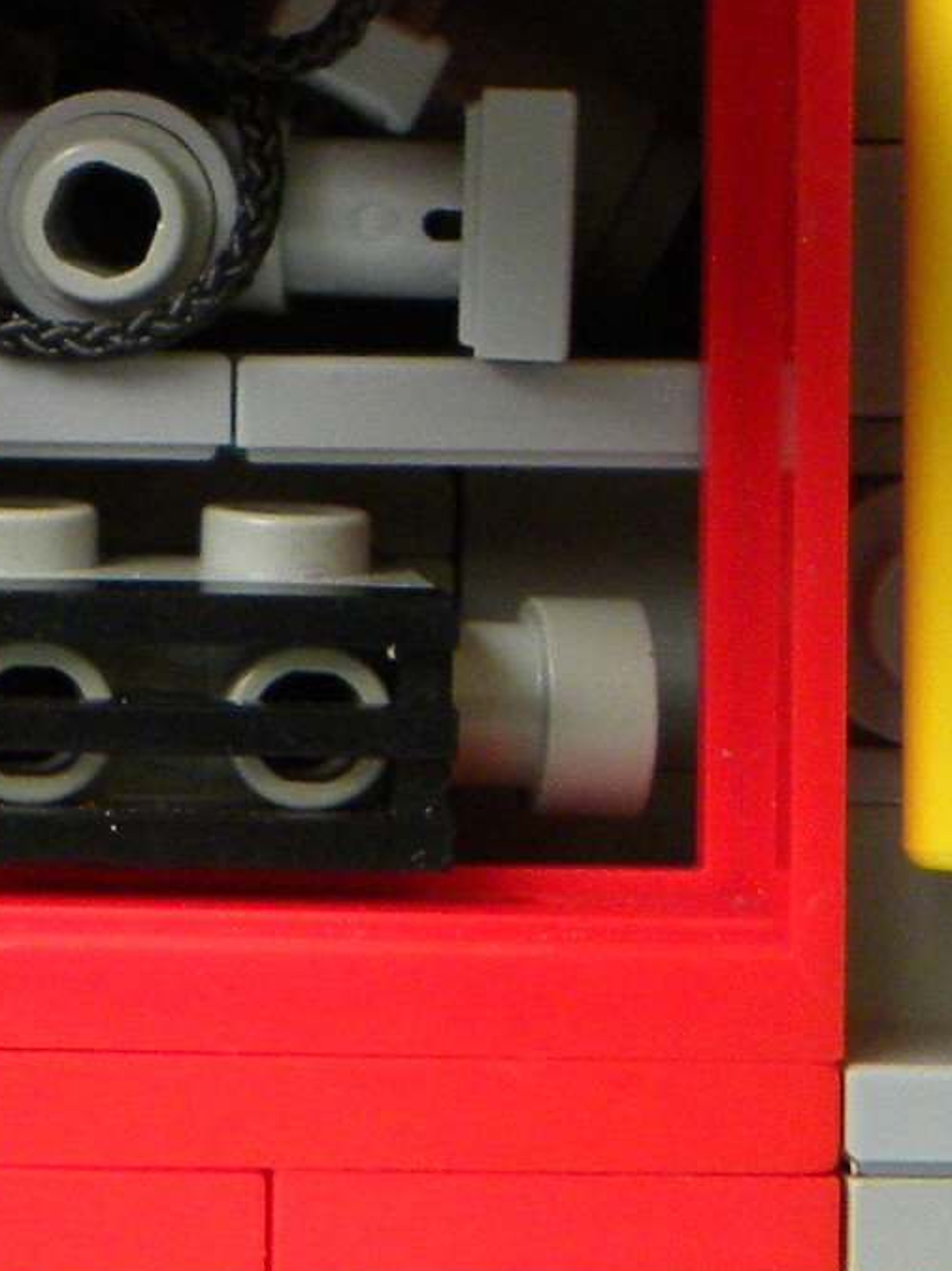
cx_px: -841
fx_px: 6495
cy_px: 77
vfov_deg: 11.1
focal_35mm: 177
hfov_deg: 8.1
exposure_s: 1/69.3
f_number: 3.2
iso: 176
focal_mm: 8.2
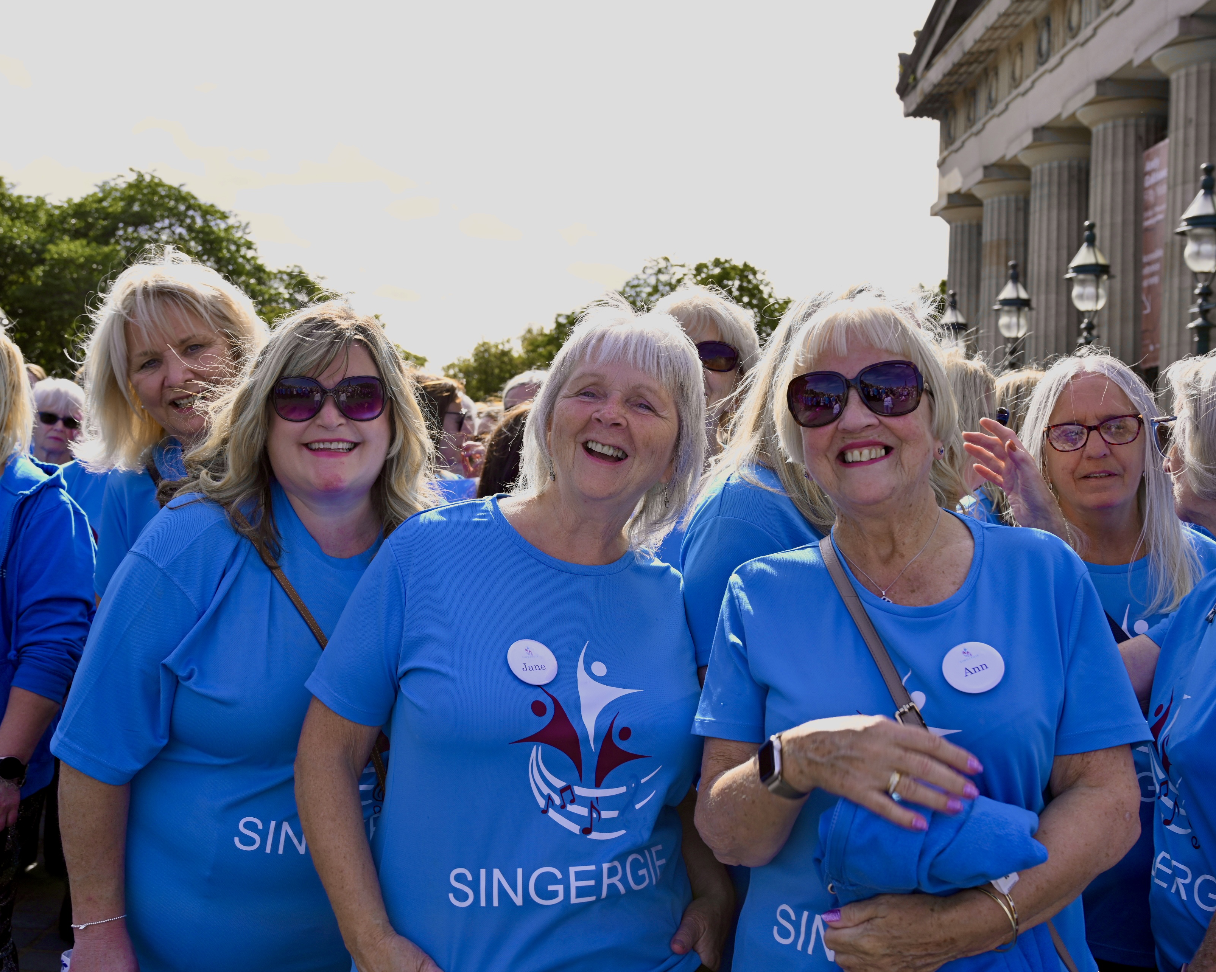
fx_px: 1497
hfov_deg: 44.2
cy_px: 490
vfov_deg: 36.0
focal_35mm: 42
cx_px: 588
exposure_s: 1/250
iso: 125
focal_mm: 34.5
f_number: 6.3
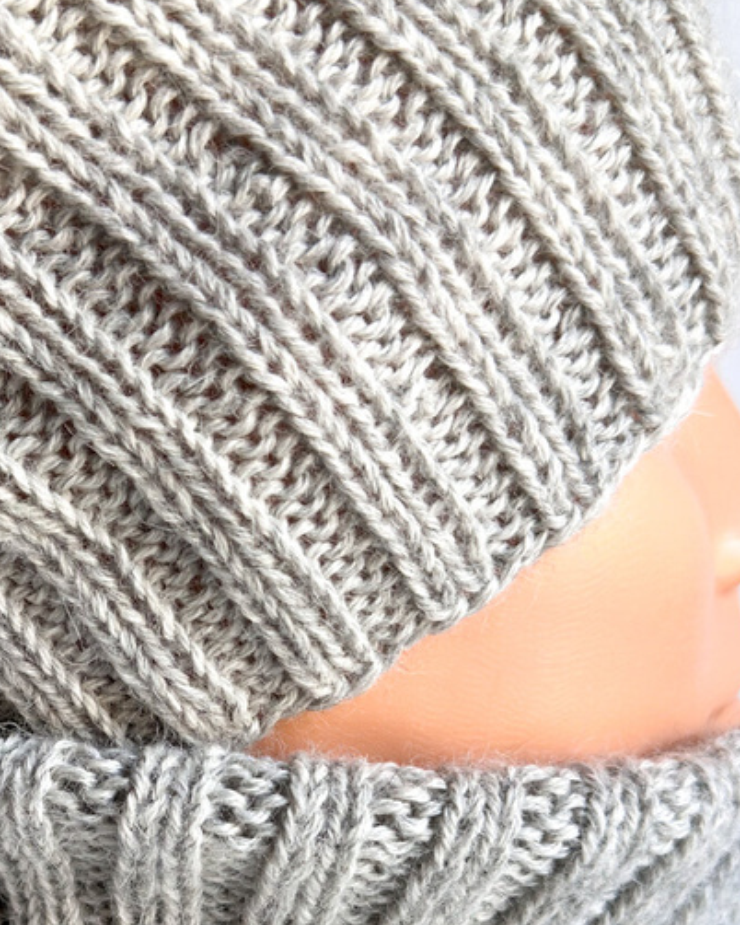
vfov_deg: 32.5
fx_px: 1532
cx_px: 133
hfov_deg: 26.6
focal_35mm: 56
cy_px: 755
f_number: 1.8
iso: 64
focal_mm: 6.86
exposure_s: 1/120
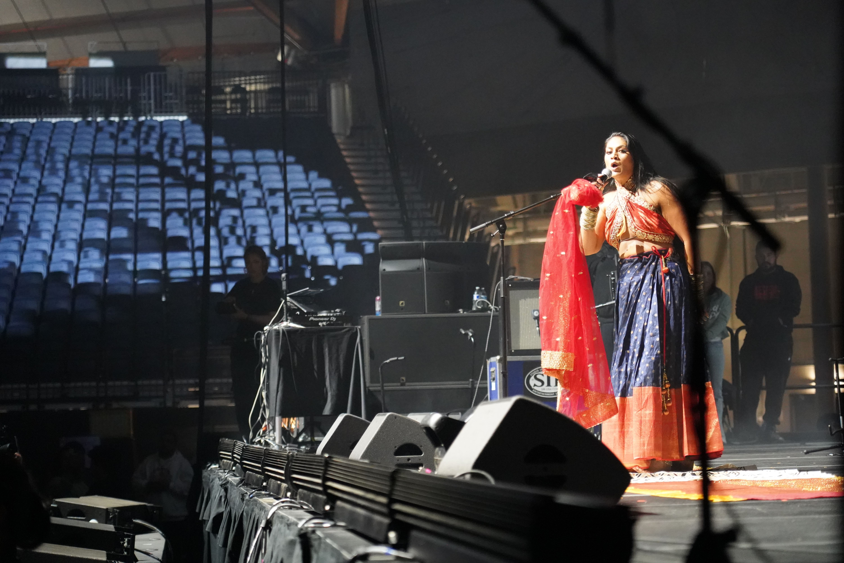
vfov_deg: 13.0
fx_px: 2461
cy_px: 282
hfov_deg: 19.5
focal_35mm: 105
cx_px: 422
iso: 12800
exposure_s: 1/160
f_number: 4
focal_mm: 105
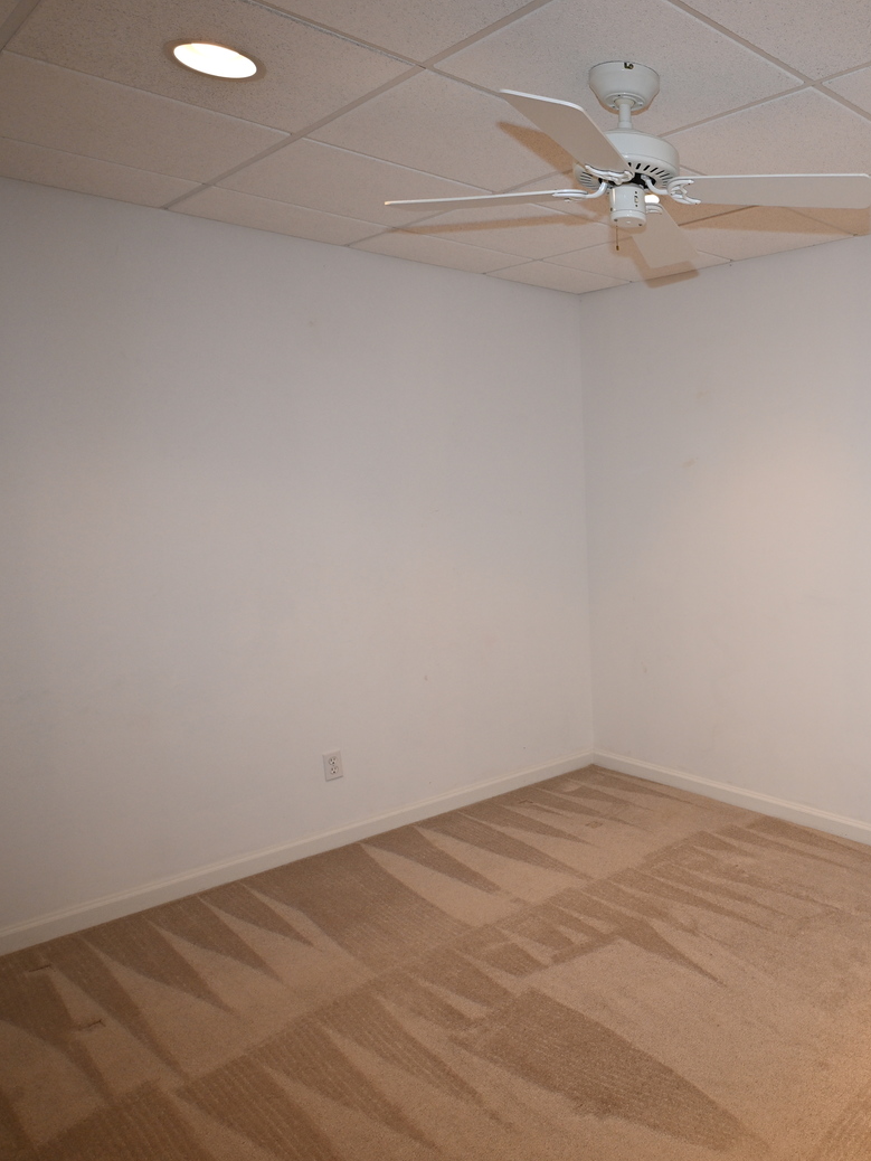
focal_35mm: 27
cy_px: 600
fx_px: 905
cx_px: 771
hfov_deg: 46.7
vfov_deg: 65.3
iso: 320
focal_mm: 12
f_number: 4
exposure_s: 1/60
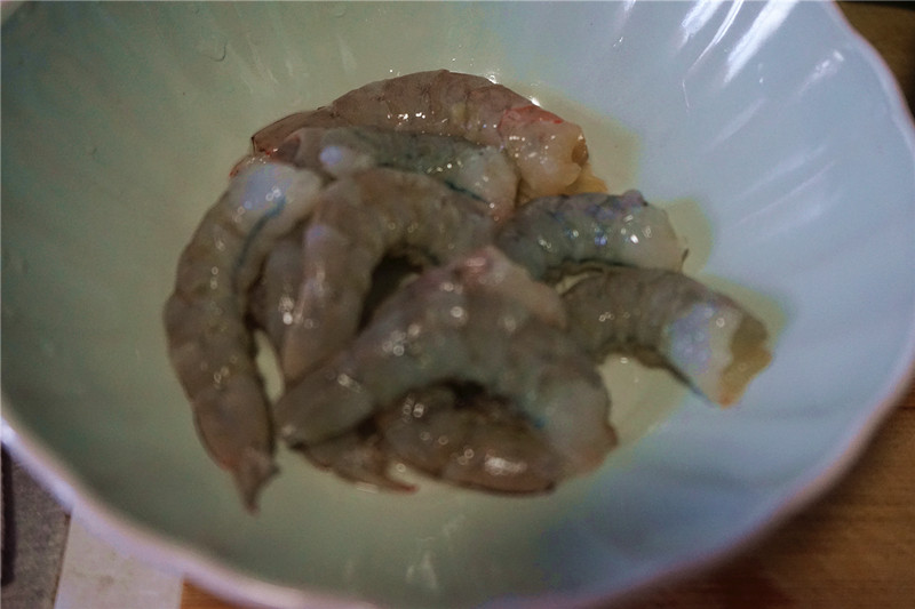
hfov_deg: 45.4
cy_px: 304
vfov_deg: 31.2
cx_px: 458
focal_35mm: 43
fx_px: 1093
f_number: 4.5
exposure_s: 1/160
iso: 4000
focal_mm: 43
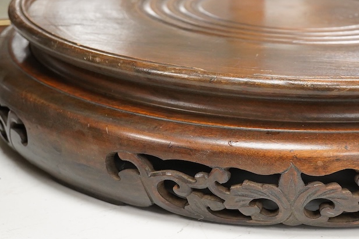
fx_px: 818
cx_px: 271
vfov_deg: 16.7
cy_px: 108
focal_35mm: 82
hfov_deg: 24.5
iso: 2500
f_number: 7.1
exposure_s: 1/160
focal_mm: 30
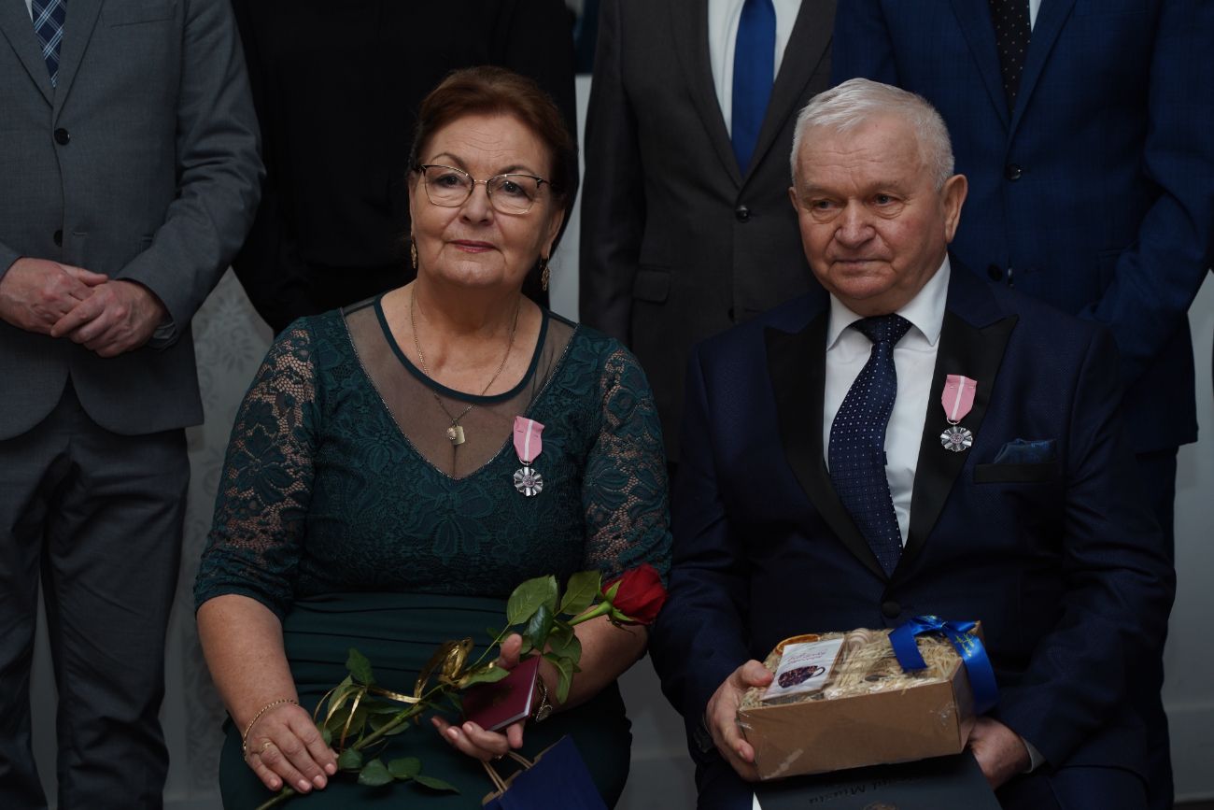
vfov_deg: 13.0
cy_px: 405
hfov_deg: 19.5
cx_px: 607
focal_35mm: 105
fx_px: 3541
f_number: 5
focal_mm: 105
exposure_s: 1/100
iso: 500
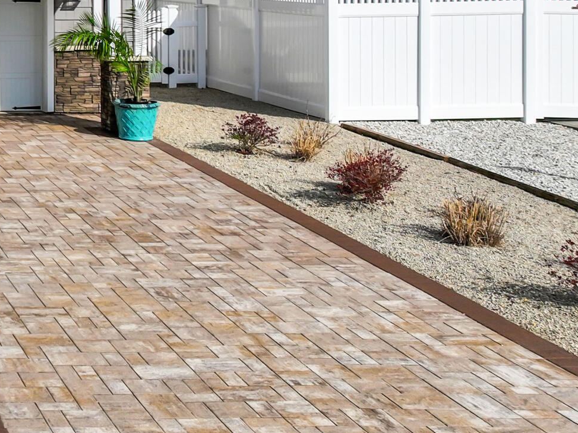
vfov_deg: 19.1
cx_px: -239
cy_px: -48
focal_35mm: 74
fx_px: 1235
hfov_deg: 22.5
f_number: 2.8
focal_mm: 12.29
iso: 100
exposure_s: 1/3200
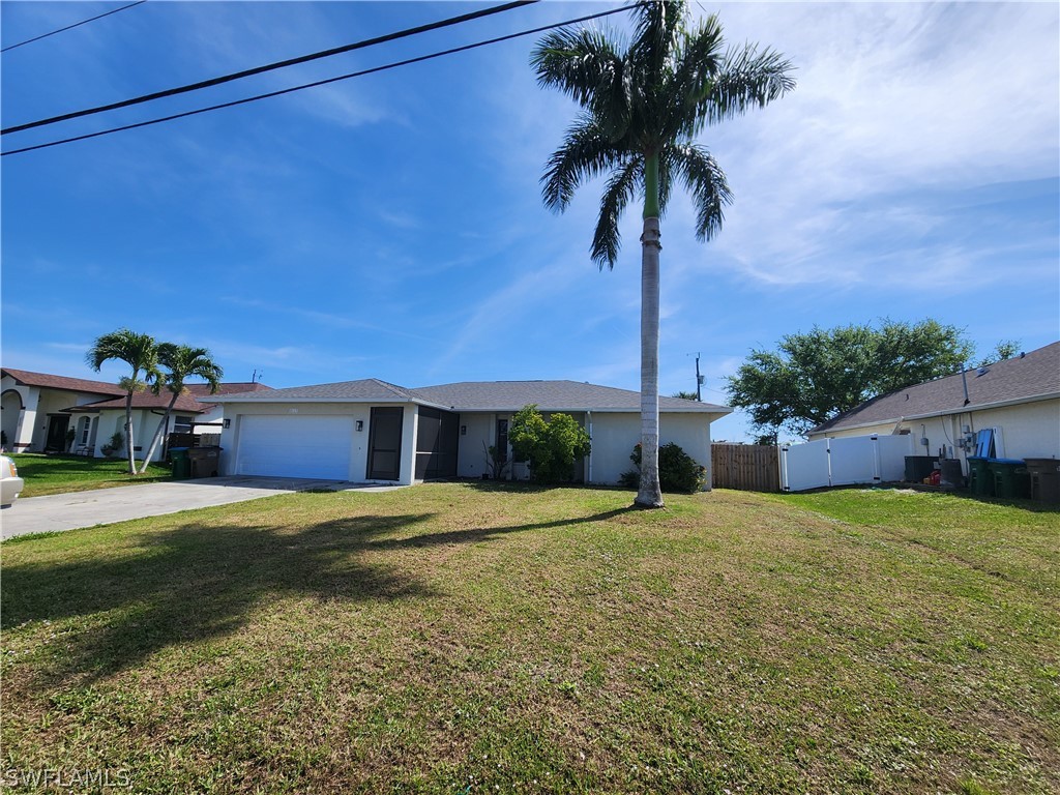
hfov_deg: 106.2
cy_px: 398
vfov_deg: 89.9
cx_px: 530
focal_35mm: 13
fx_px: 398
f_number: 2.2
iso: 50
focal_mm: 2.2
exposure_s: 1/3001
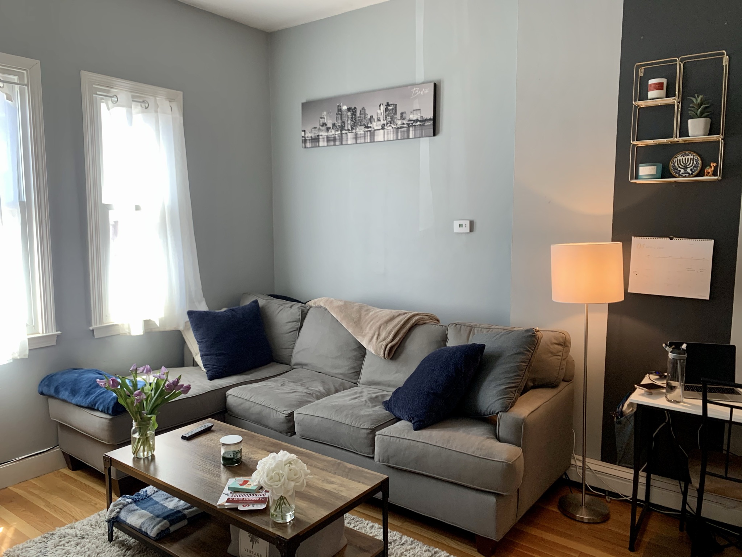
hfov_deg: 67.3
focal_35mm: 26
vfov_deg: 53.1
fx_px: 557
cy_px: 278
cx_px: 371
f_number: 1.8
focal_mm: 4.25
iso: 80
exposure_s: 1/60
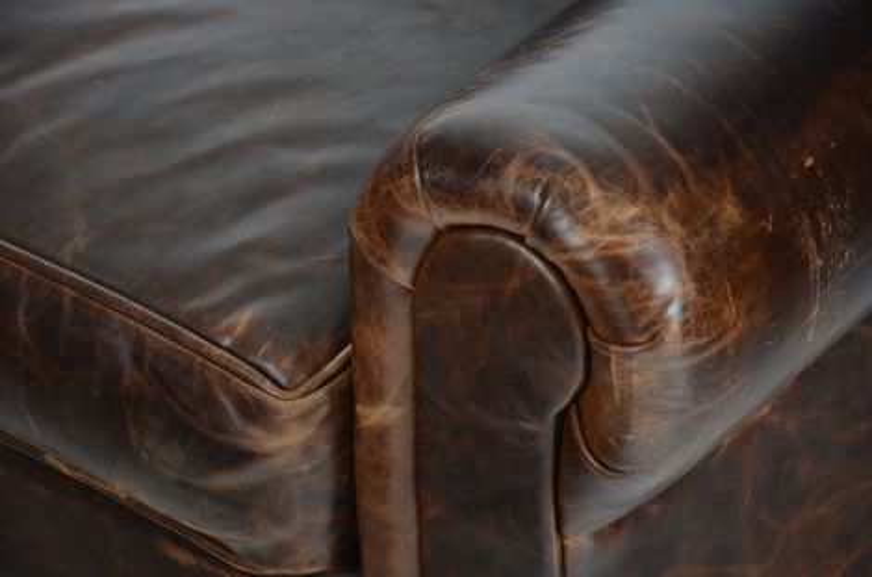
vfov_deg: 8.7
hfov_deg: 13.1
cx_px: 436
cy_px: 288
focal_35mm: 158
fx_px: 3806
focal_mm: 105
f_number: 6.3
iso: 160
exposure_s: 1/60
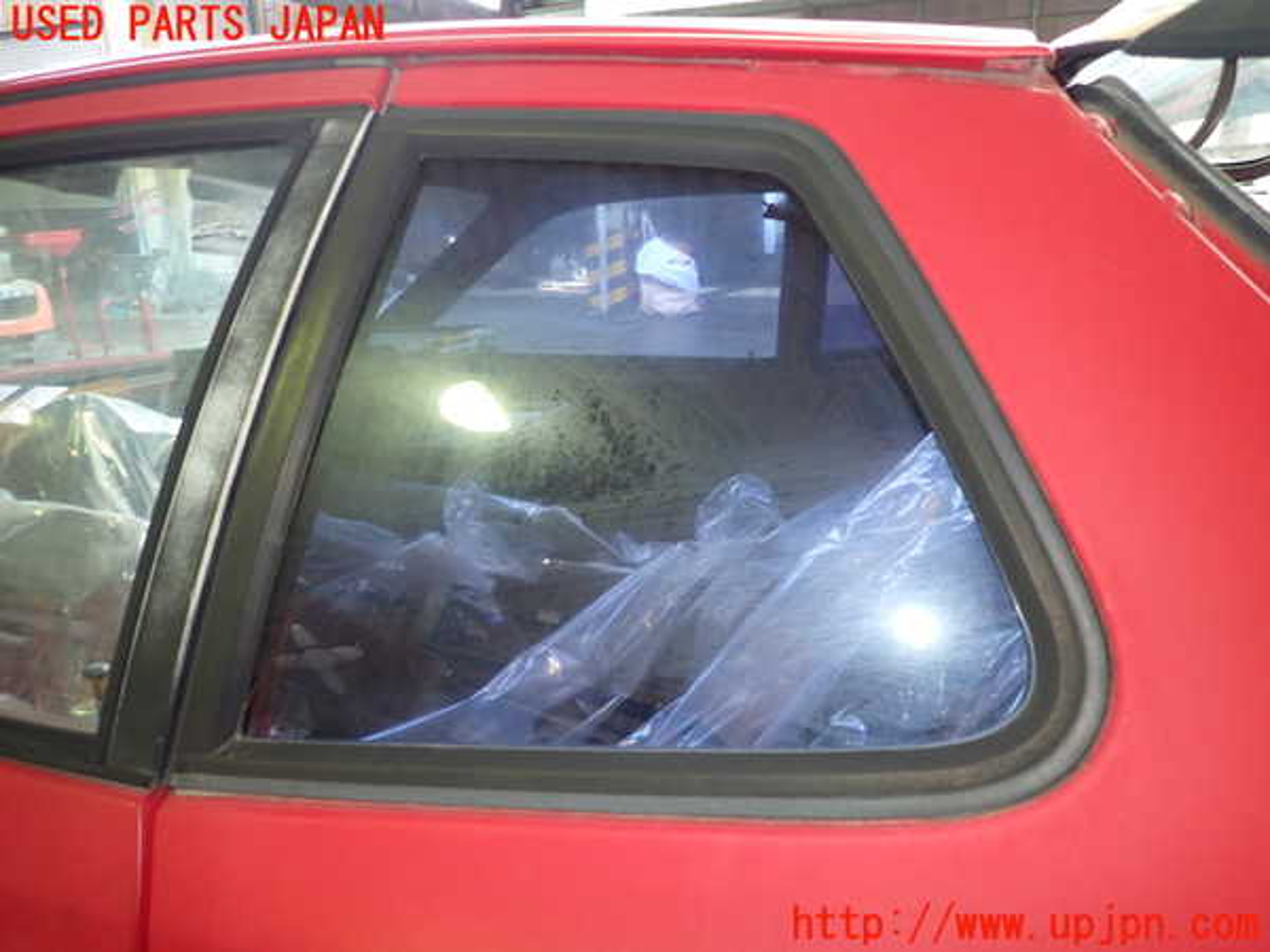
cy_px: 476
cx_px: 635
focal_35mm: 25
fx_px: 917
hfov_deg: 69.4
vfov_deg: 54.9
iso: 200
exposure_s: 1/30
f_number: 2
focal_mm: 4.5
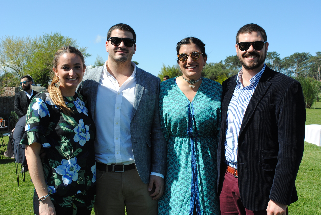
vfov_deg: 33.1
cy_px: 108
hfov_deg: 47.9
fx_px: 362
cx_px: 160
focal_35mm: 40
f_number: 8
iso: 100
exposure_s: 1/250
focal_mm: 27
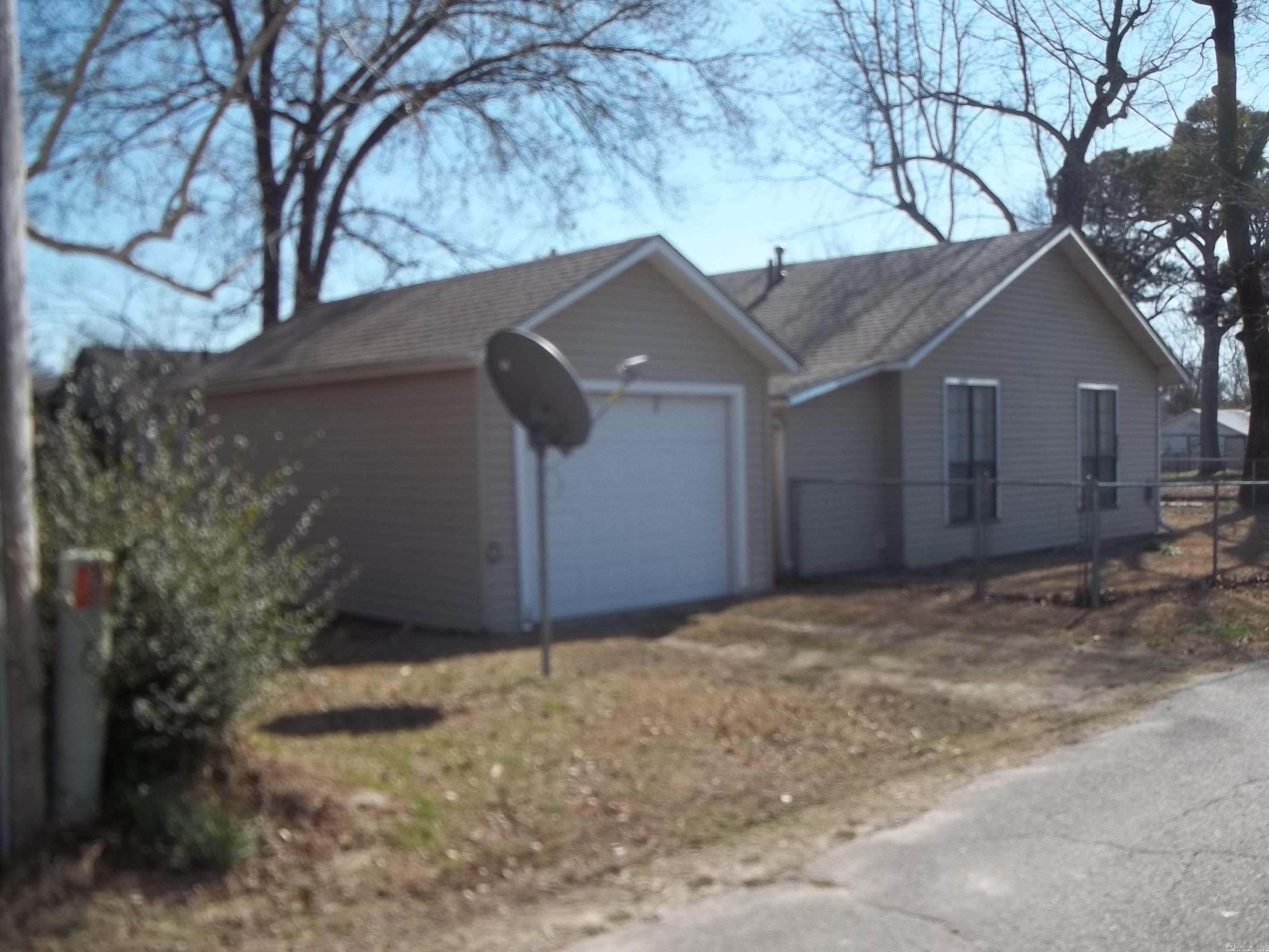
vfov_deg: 42.9
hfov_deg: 55.4
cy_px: 476
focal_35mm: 33
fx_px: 1210
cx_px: 634
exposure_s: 1/160
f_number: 8
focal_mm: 5.9
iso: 64
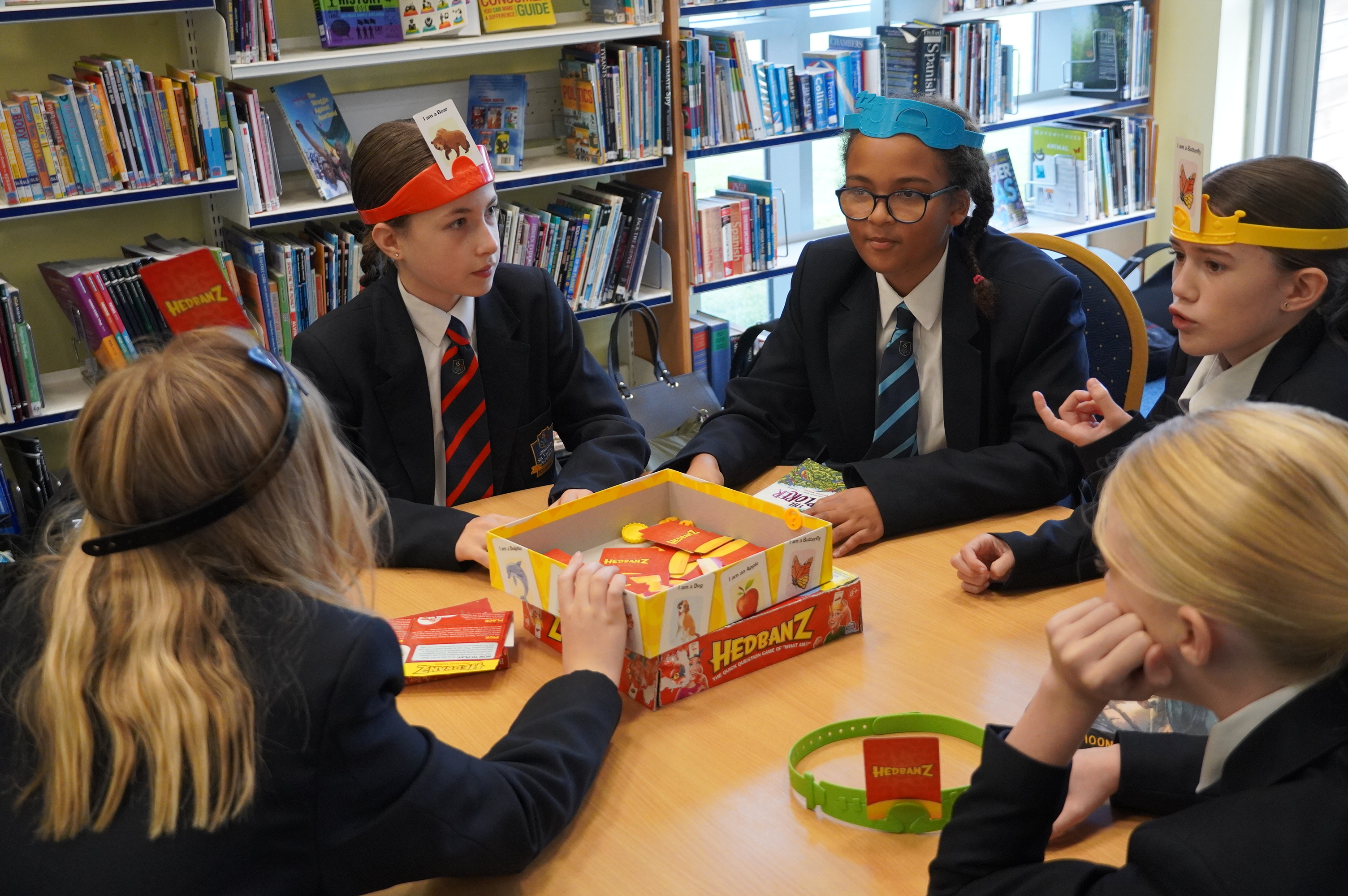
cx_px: 674
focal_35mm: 46
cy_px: 448
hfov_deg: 42.4
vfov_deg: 28.9
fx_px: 1740
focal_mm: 31
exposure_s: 1/160
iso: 2000
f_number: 4.5
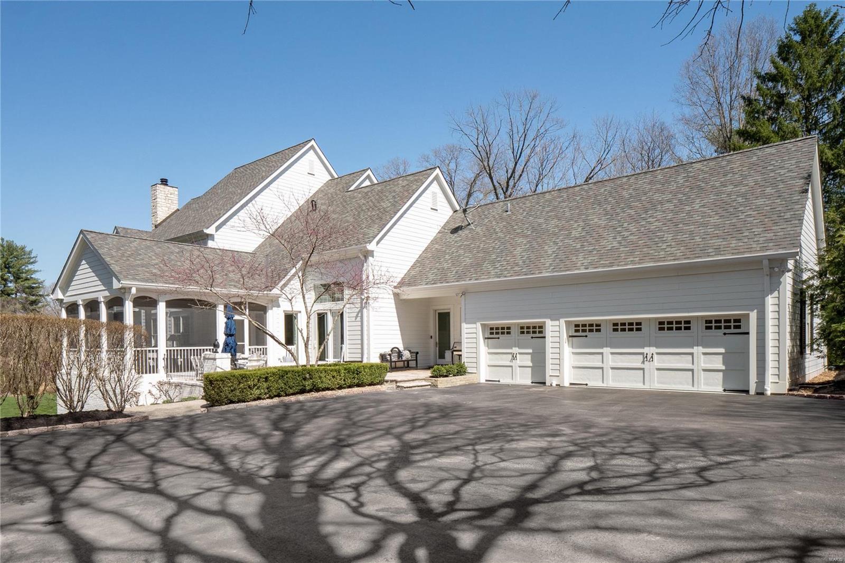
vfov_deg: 57.2
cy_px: 282
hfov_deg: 78.6
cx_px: 422
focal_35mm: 22
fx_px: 516
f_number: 10
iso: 400
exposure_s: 1/250
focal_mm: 11
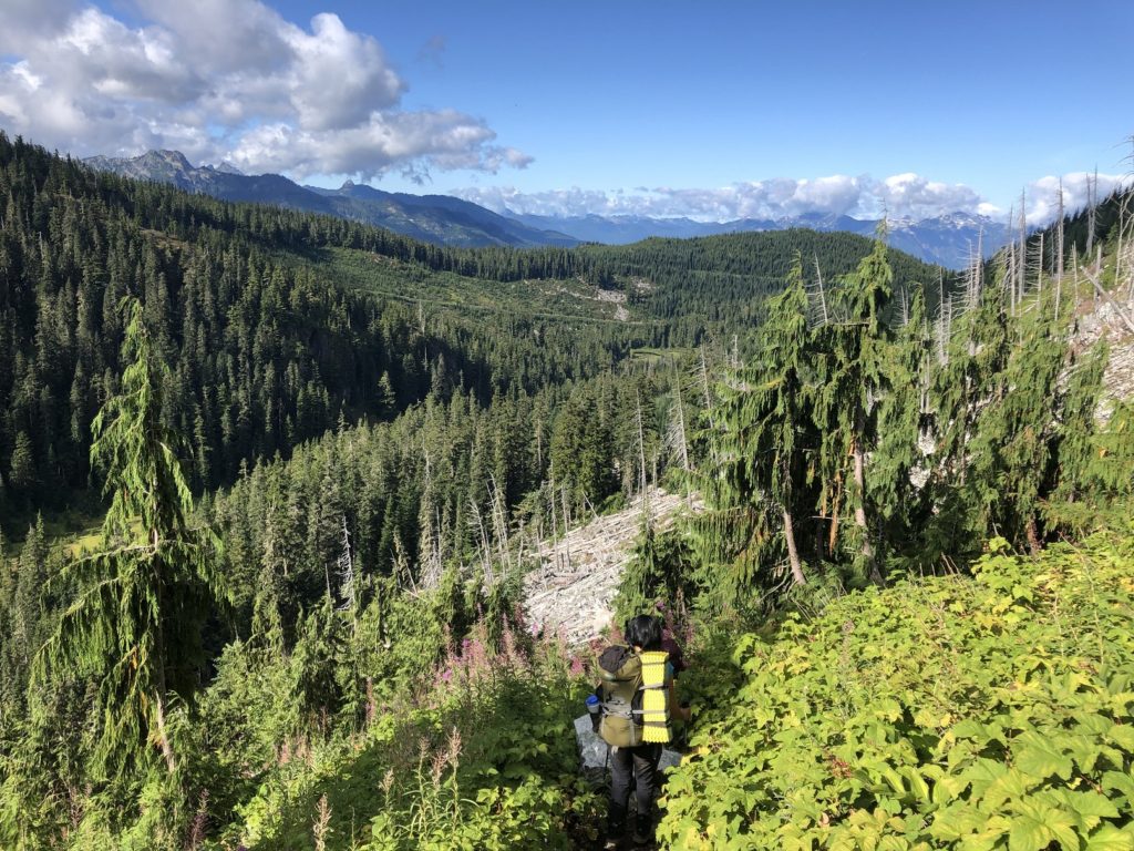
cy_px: 426
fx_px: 917
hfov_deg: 63.4
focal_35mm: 28
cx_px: 567
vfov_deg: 49.7
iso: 20
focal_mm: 3.99
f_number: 1.8
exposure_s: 1/1143
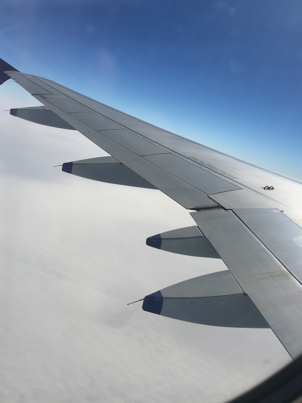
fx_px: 395
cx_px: 160
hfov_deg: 41.8
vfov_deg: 53.9
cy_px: 185
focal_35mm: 34
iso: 25
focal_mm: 4.15
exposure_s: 1/4274
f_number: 2.2
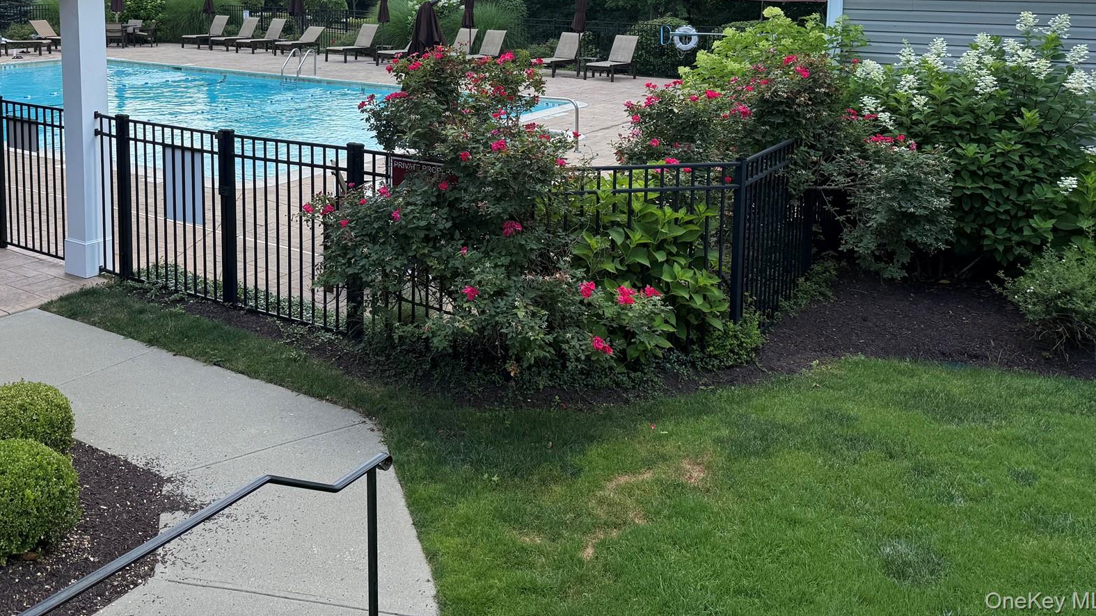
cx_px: 414
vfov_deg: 33.2
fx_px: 988
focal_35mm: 34
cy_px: 83
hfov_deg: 57.3
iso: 100
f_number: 1.78
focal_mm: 6.76
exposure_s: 1/1770
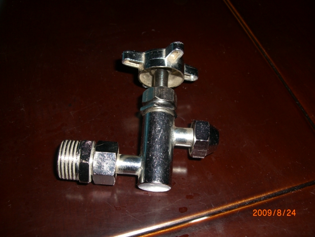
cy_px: 118
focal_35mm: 38
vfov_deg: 37.7
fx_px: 346
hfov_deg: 49.0
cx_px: 158
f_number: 5.6
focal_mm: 7.9
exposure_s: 1/60
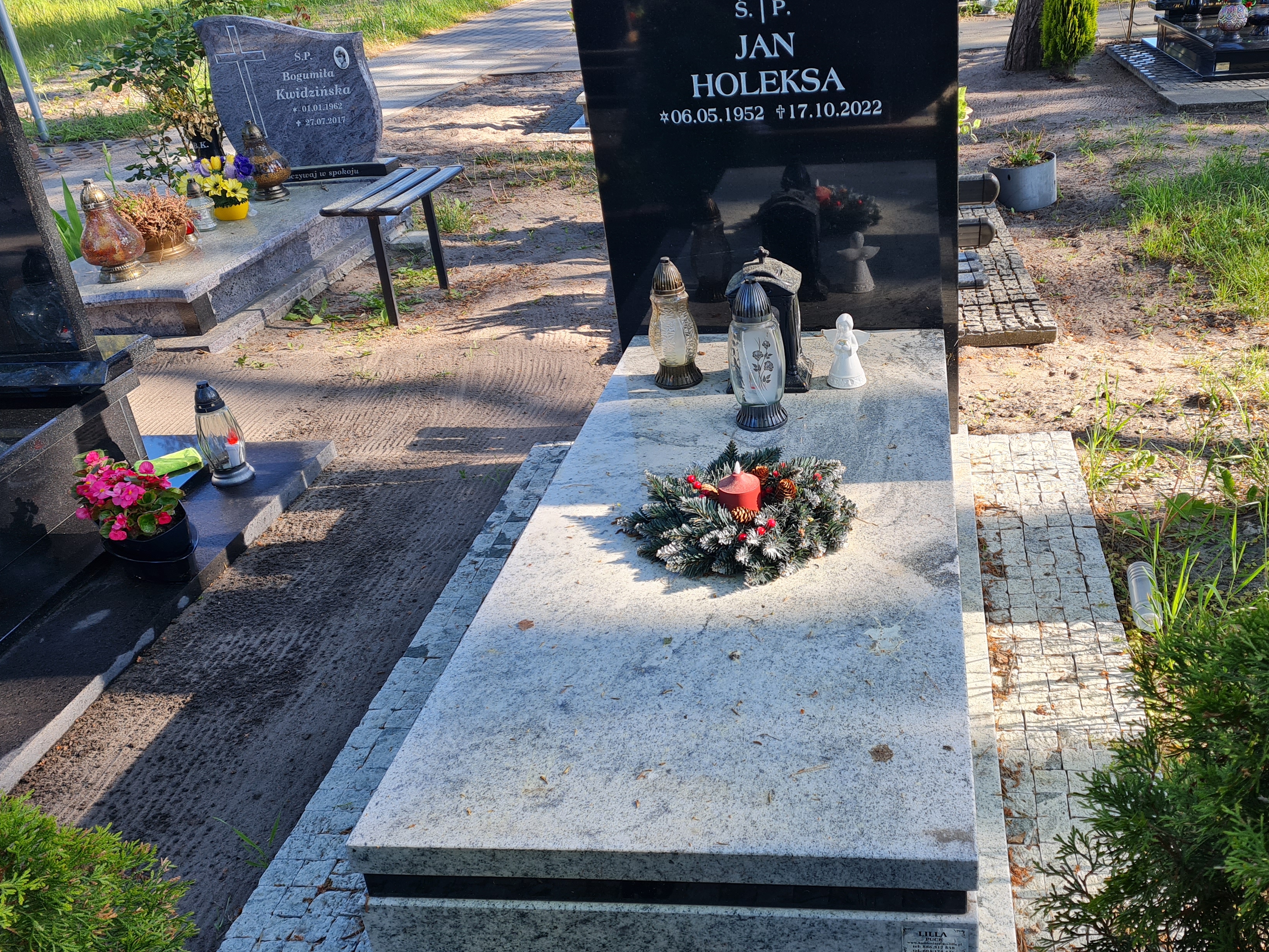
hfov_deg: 56.3
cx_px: 771
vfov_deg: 44.1
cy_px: 418
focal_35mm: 32
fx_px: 1173
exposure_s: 1/341
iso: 50
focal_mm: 5.4
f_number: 1.8
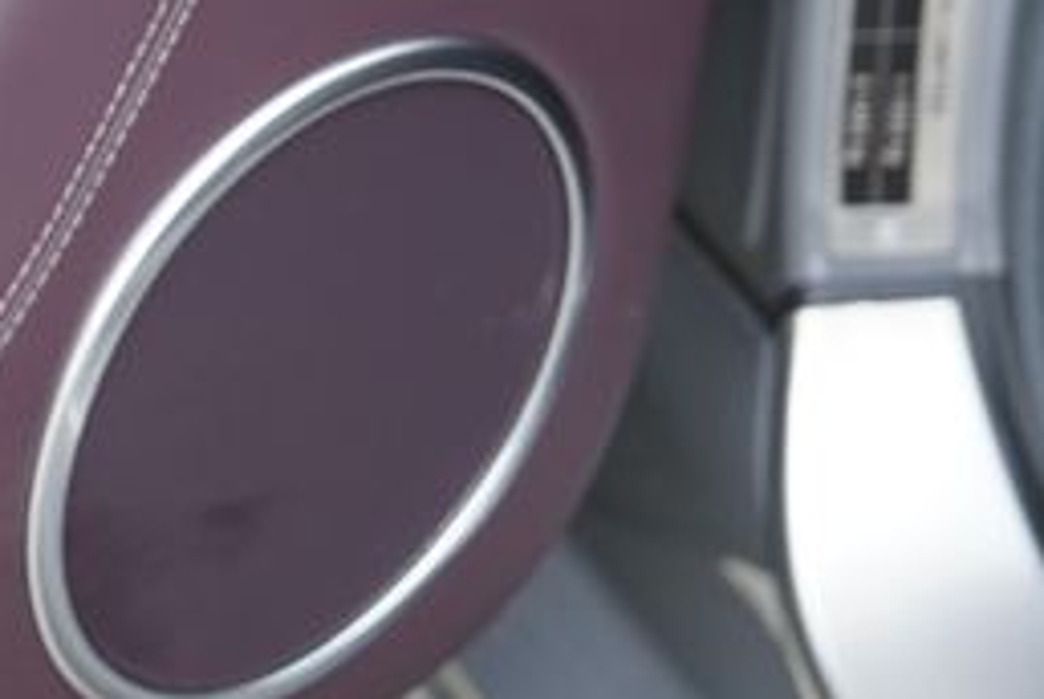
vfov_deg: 7.1
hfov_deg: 10.1
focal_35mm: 191
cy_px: -246
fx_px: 5545
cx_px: -930
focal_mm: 48
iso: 640
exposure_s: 1/160
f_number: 4
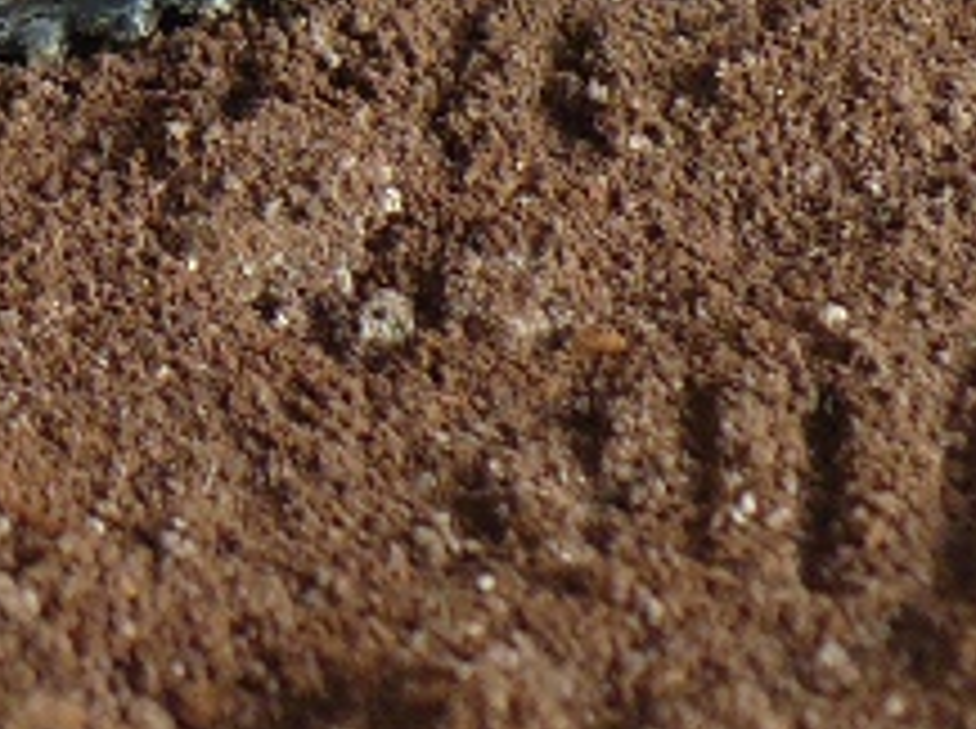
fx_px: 4926
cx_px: -837
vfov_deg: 8.1
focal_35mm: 175
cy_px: -670
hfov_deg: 10.6
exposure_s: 1/160
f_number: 2.8
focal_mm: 6.1
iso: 100
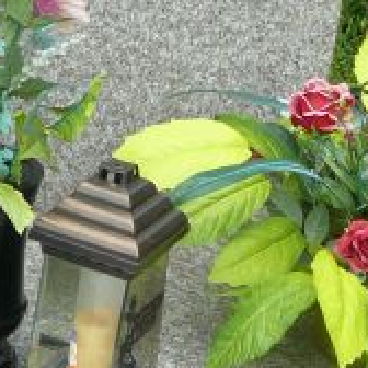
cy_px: 140
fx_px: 1419
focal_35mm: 118
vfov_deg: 14.8
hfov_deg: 14.8
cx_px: 217
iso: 80
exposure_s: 1/400
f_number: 2.8
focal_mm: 5.2
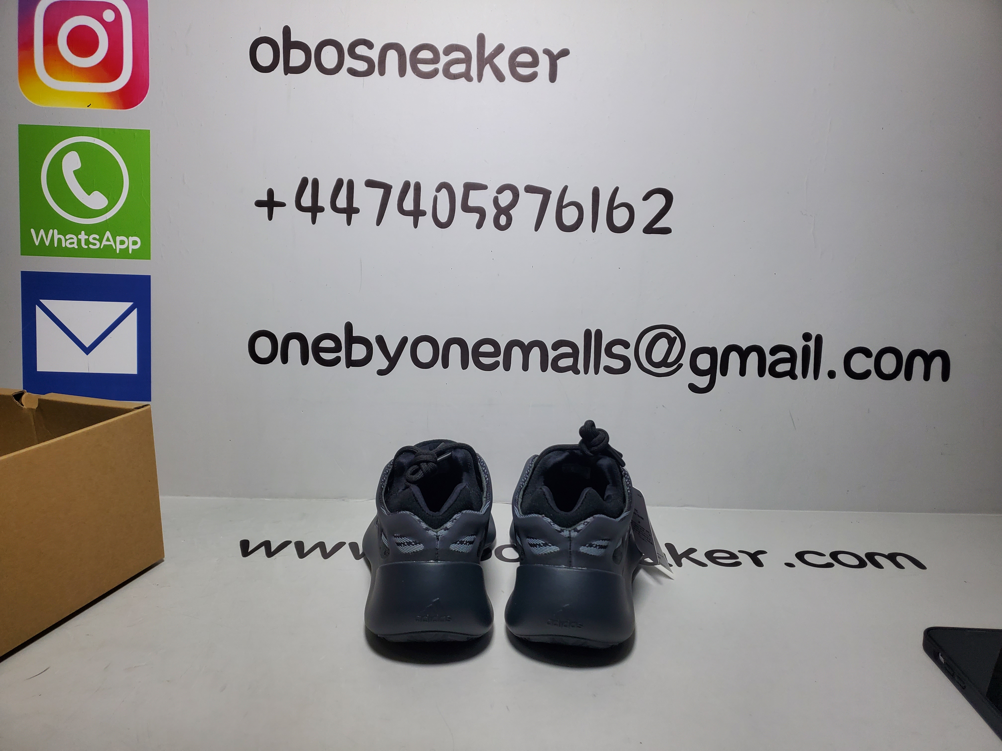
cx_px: 501
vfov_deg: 53.1
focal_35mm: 26
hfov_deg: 67.3
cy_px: 376
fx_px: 753
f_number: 1.5
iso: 50
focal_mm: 4.3
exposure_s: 1/623
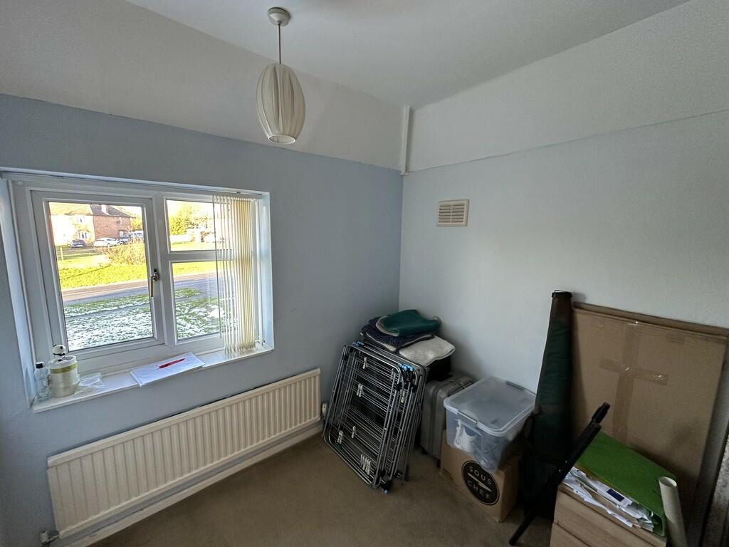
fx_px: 295
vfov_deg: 85.7
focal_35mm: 14
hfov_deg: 102.1
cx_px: 364
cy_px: 274
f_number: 2.2
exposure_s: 1/99
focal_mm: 2.22
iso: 250
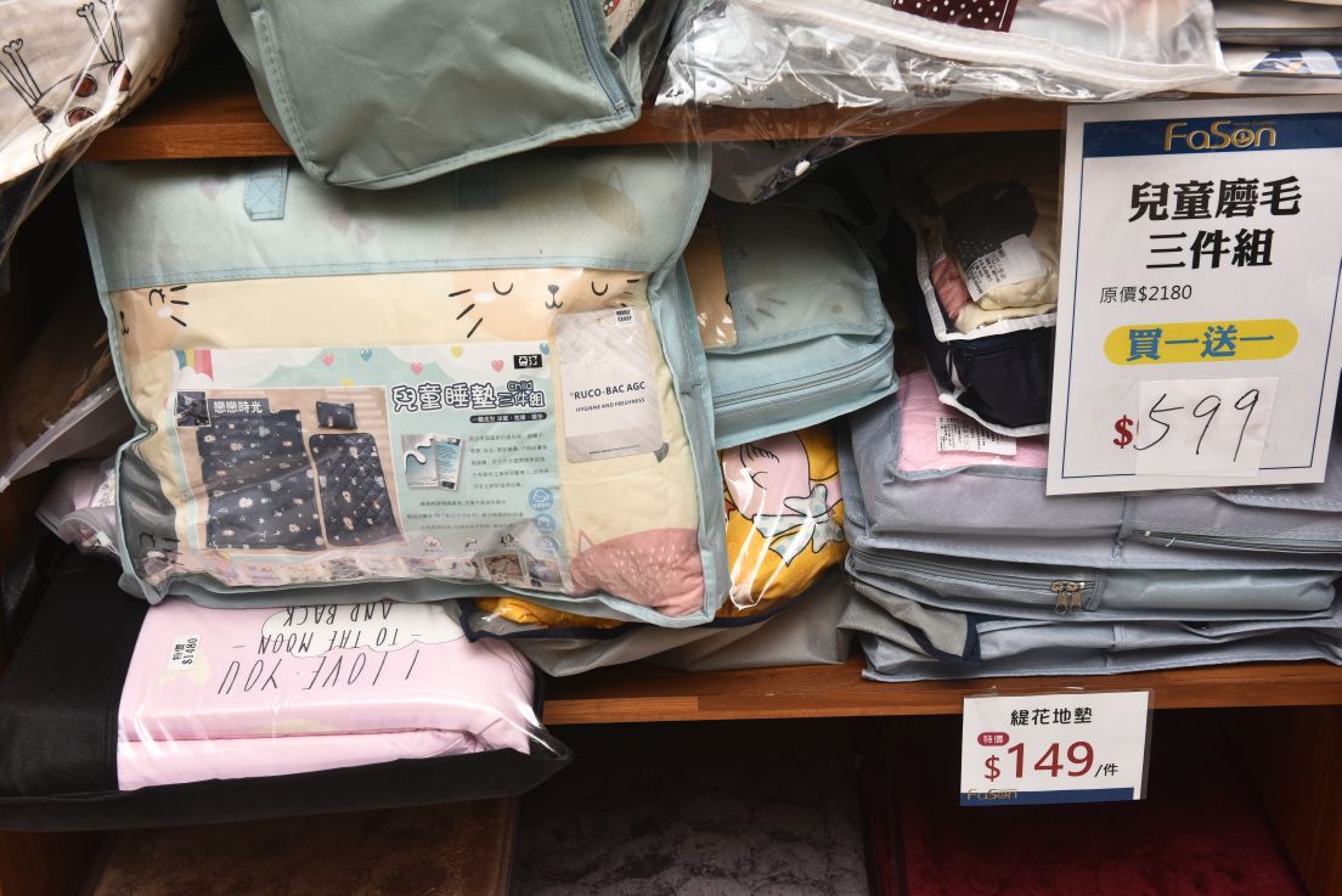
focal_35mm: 45
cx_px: 671
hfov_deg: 43.6
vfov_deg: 29.9
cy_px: 448
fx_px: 1678
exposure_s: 1/100
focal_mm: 45
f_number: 8
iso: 1250
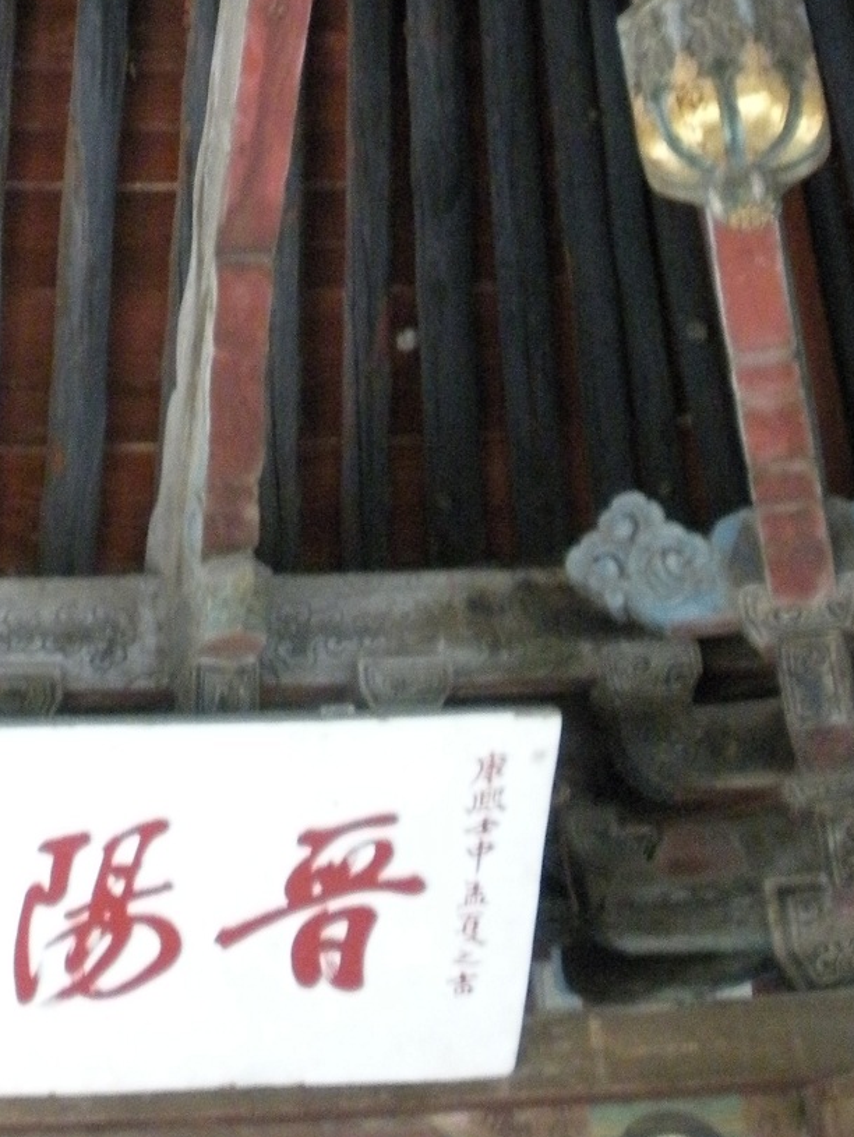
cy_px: -64
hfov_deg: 12.3
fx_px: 3911
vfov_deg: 16.1
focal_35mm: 119
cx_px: -38
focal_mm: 9.1
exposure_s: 1/40.8
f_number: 4.4
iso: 400
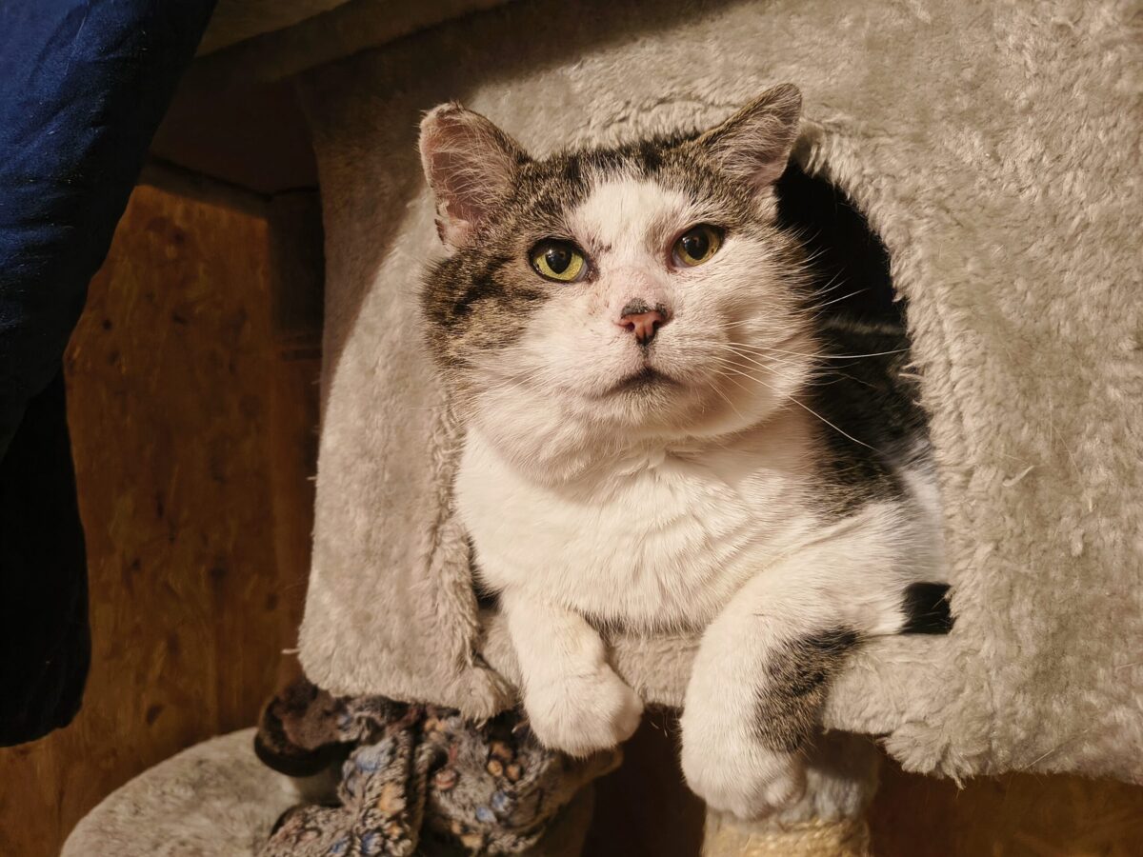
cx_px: 572
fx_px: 792
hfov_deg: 71.6
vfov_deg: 56.8
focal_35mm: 24
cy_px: 428
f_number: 1.8
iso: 2505
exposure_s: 1/33.3
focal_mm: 5.56
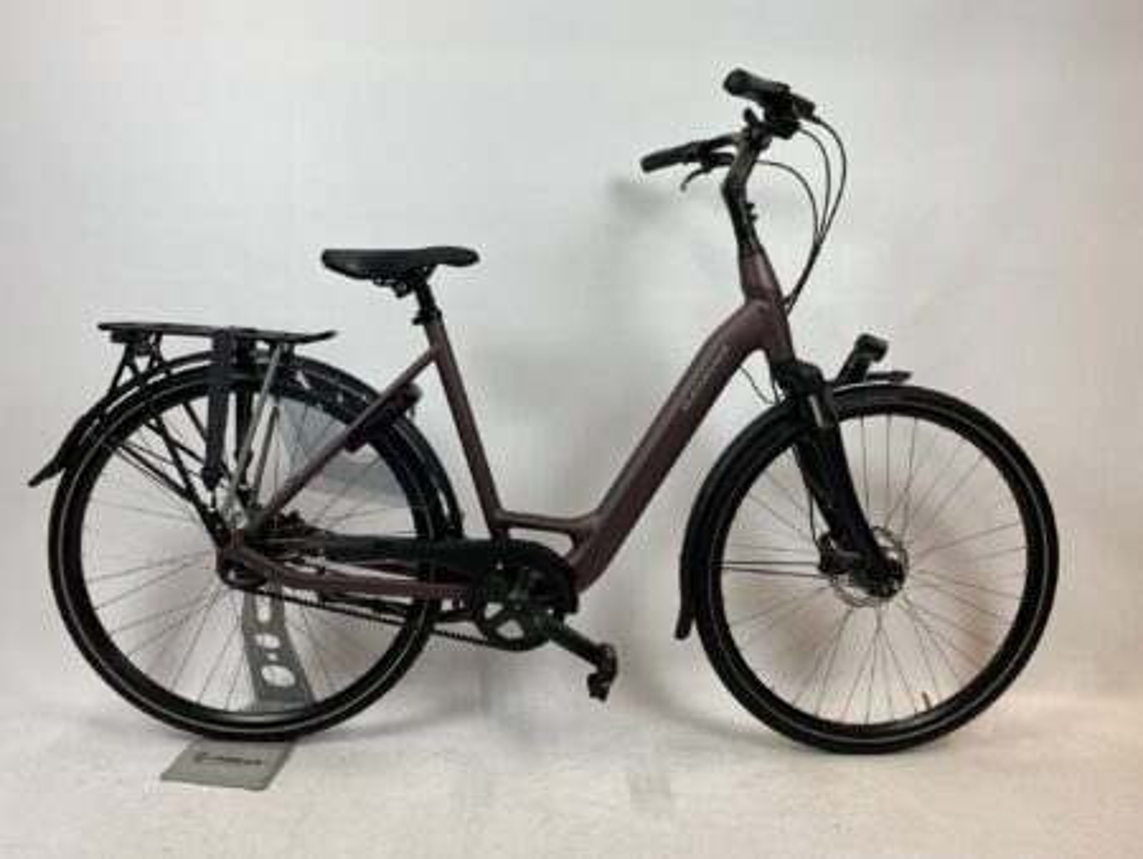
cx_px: 572
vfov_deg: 53.1
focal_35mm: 26
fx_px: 859
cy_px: 430
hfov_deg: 67.3
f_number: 1.8
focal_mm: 4.25
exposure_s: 1/100
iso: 80
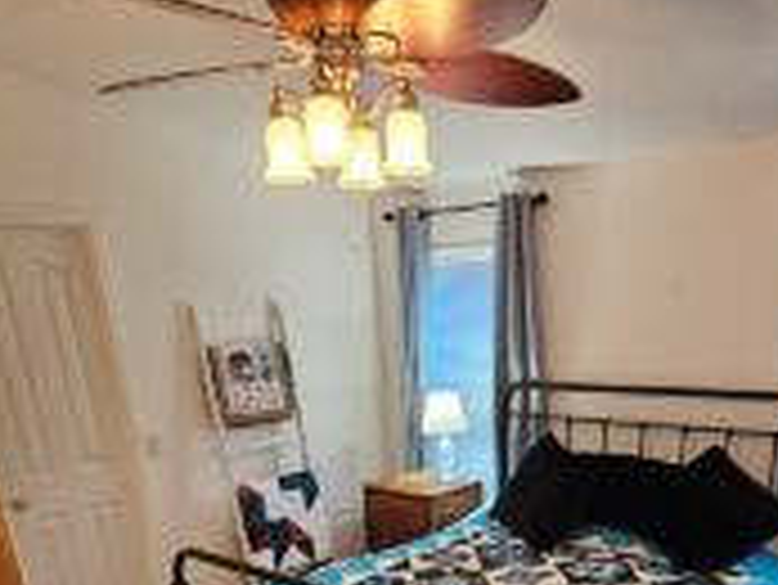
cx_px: 450
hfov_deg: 59.6
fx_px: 675
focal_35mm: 30
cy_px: 621
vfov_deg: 39.6
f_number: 2.2
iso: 160
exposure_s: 1/60
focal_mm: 2.2
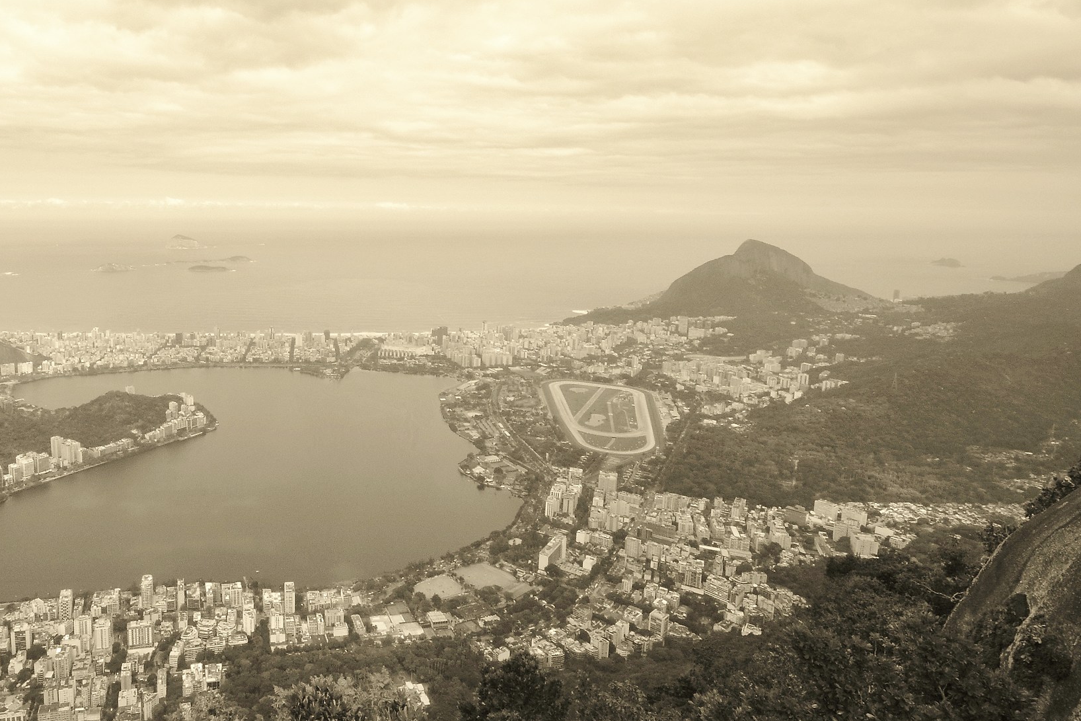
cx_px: 334
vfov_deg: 57.0
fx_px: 661
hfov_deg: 75.3
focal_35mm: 22
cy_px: 305
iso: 400
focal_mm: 10
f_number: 22
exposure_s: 1/100
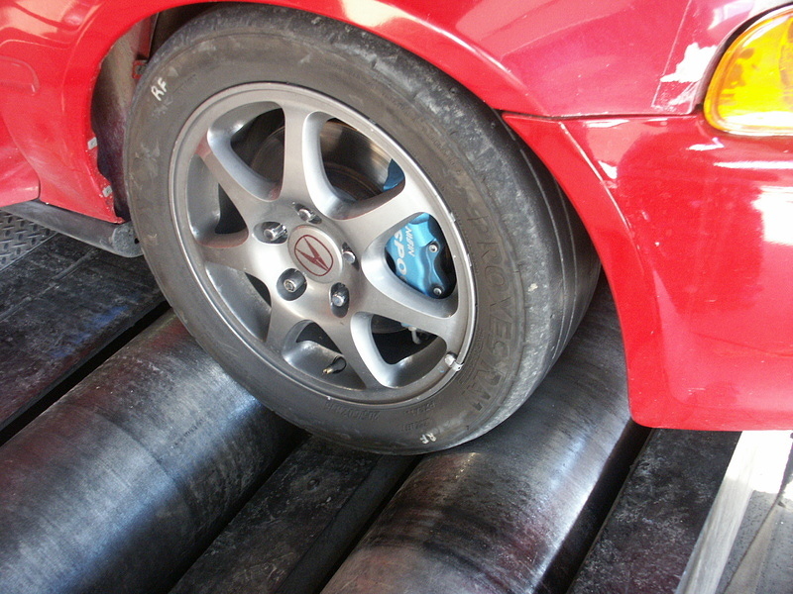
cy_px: 297
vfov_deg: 33.6
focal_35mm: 43
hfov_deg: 43.9
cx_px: 396
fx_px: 985
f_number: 3.5
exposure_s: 1/20
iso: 200
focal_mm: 11.27
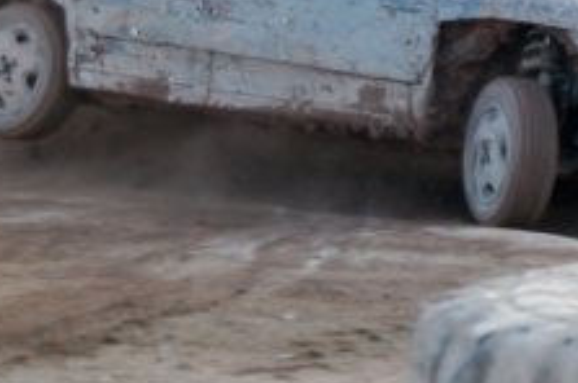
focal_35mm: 198
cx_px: 687
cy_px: -80
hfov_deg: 10.2
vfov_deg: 6.9
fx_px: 3174
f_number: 5
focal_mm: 46
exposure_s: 1/250
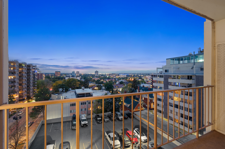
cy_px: 74
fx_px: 97
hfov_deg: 98.6
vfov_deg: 75.4
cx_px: 112
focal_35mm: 16
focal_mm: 15.5
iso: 250
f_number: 9
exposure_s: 30
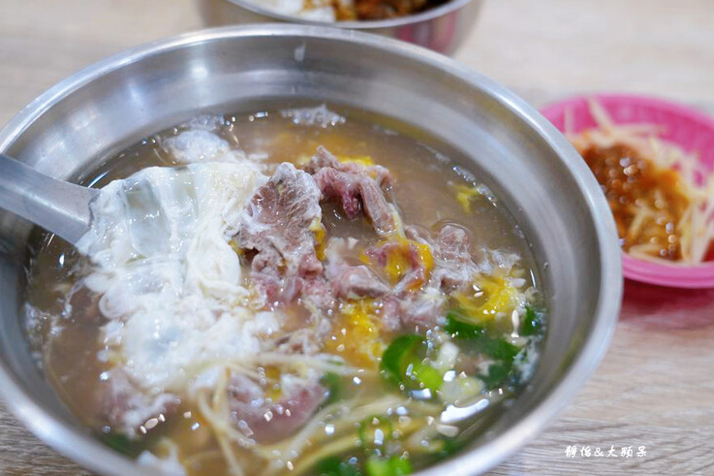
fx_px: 892
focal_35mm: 45
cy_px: 241
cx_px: 336
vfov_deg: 29.9
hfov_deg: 43.6
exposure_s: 1/50
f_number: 4.5
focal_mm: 39
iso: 320
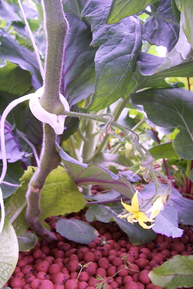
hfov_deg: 38.9
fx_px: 273
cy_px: 144
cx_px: 96
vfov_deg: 55.8
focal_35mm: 34
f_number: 2.7
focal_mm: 5.6
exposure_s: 1/30
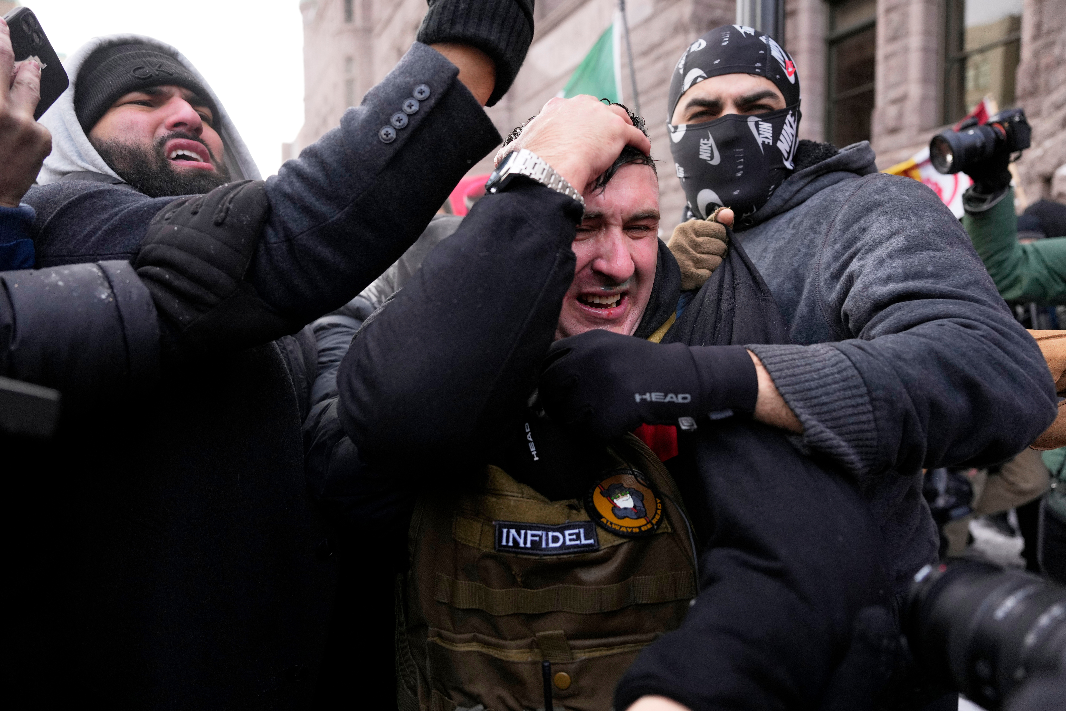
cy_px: 356
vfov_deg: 53.1
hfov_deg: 73.7
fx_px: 711
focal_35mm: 24
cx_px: 533
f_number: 2.8
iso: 500
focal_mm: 24
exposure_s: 1/1250
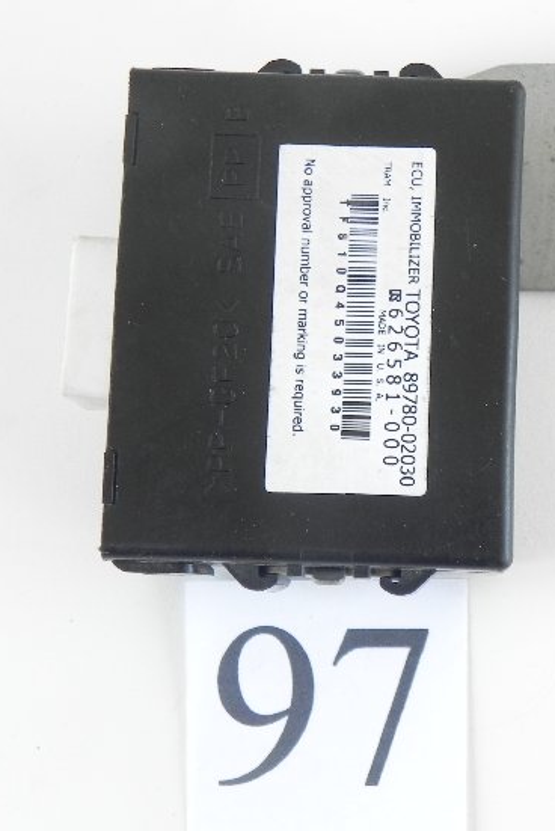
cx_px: 403
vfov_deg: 30.9
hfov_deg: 20.8
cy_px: 410
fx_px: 1501
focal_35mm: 65
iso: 160
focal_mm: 8.2
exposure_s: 1/42.6
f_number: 3.2
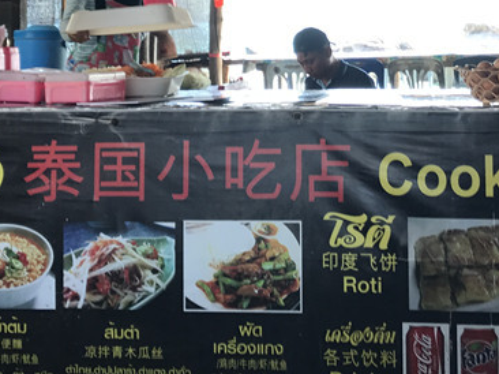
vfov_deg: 19.0
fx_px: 1080
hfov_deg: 25.9
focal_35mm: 75
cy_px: -20
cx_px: 333
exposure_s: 1/100
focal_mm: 3.99
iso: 20
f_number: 1.8
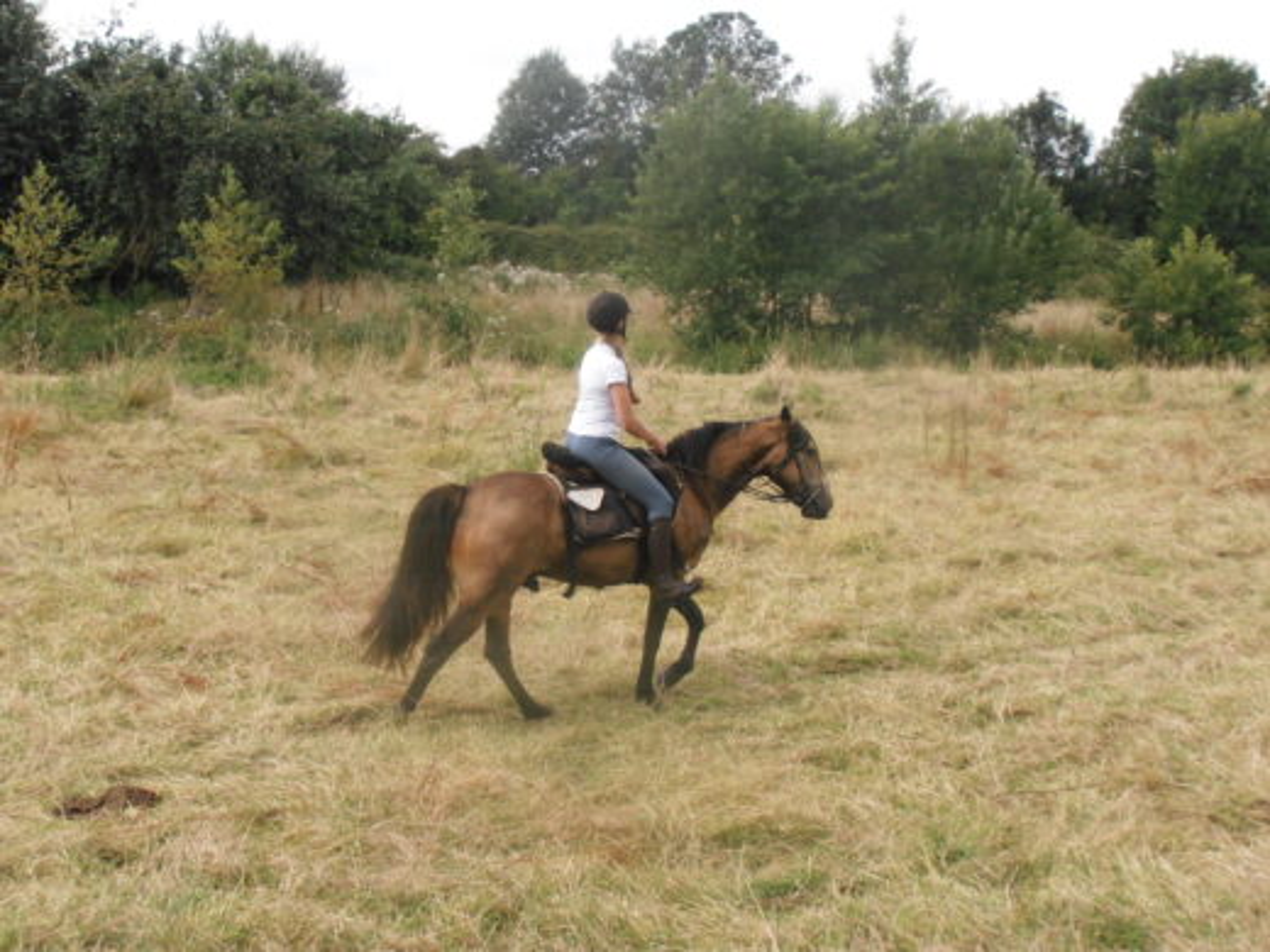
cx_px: 635
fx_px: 2091
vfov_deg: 25.7
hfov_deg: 33.8
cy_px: 476
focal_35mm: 57
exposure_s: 1/500
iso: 160
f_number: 4.5
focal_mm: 10.04
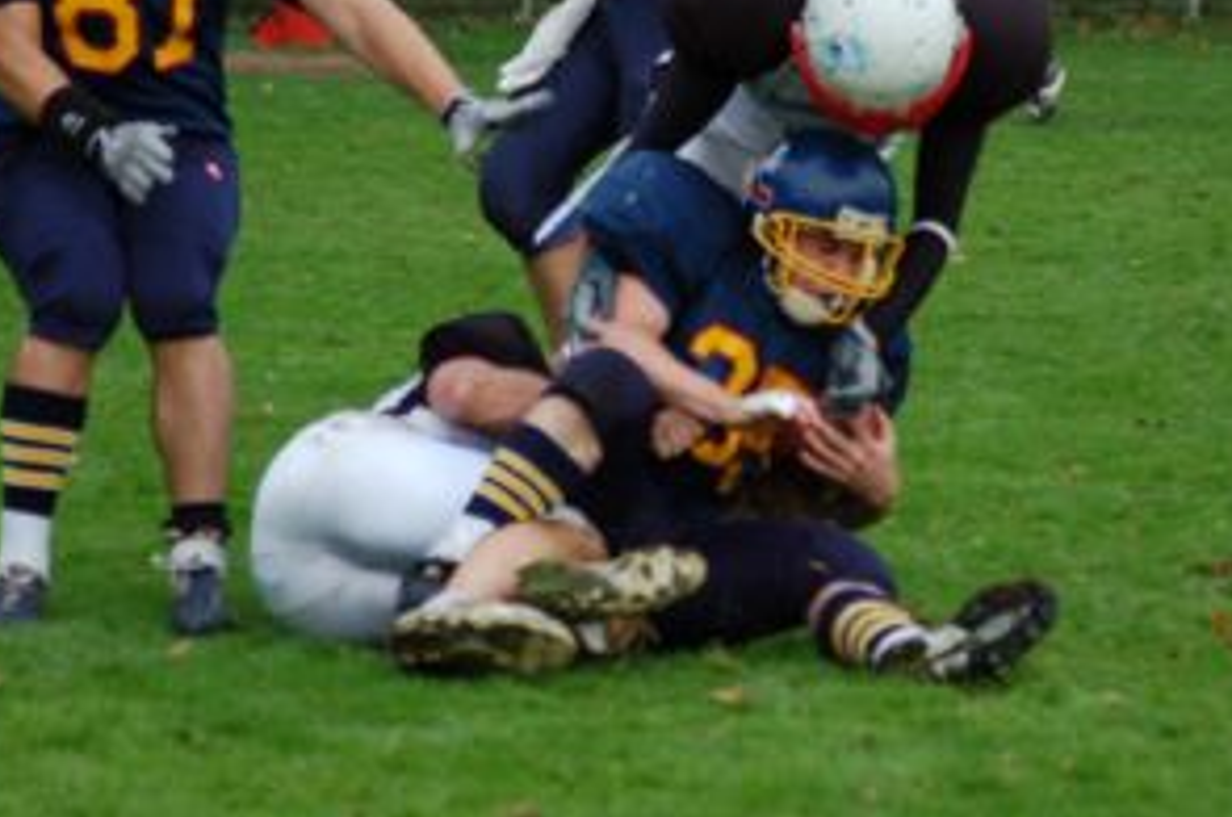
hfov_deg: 7.4
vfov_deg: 4.9
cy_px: 243
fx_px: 9464
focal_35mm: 277
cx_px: 752
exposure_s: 1/500
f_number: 4.2
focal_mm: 120
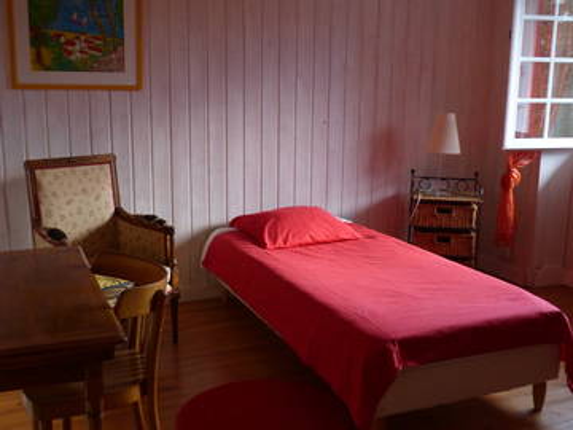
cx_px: 286
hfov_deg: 46.8
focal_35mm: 40
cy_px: 215
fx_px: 662
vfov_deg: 36.0
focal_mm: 7.1
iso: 400
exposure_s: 1/50
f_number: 3.1
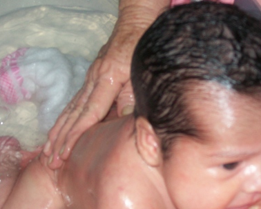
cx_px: 184
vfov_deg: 14.2
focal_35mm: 109
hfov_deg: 17.5
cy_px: 116
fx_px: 843
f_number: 3.8
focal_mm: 11.8
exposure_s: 1/100
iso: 64
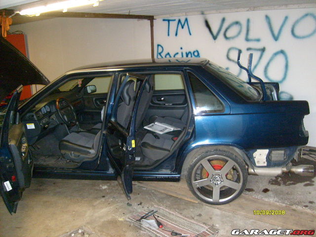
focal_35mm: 35
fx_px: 320
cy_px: 118
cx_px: 158
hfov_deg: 52.6
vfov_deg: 40.7
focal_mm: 5.8
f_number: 2.8
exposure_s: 1/45
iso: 200
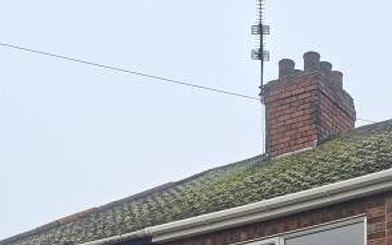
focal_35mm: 85
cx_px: 352
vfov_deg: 13.9
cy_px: 426
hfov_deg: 23.7
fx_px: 908
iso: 50
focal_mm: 5.54
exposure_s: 1/317
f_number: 1.8
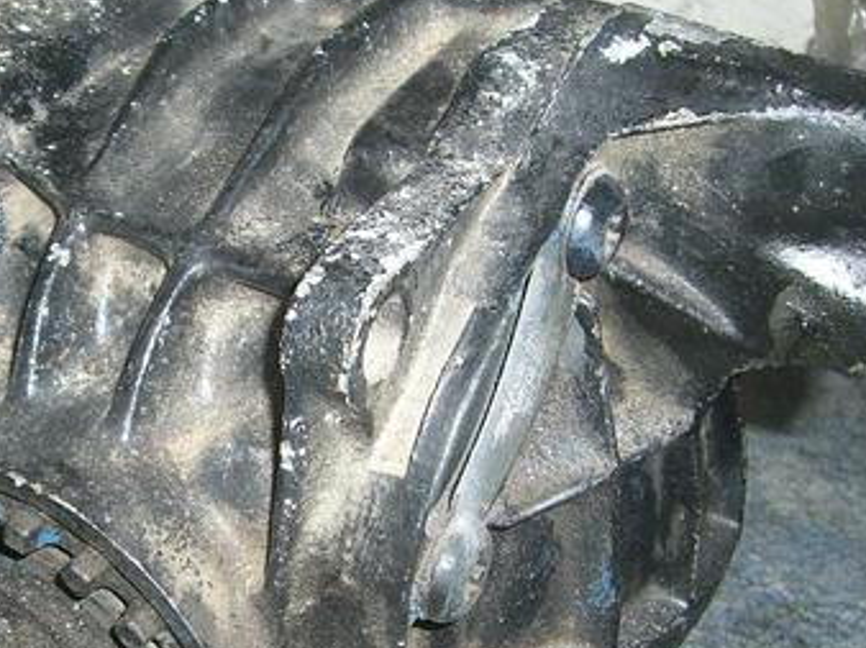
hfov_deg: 26.9
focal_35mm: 72
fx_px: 1800
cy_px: 499
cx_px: 274
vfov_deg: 20.2
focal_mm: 6.2
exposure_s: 1/60
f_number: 2.7
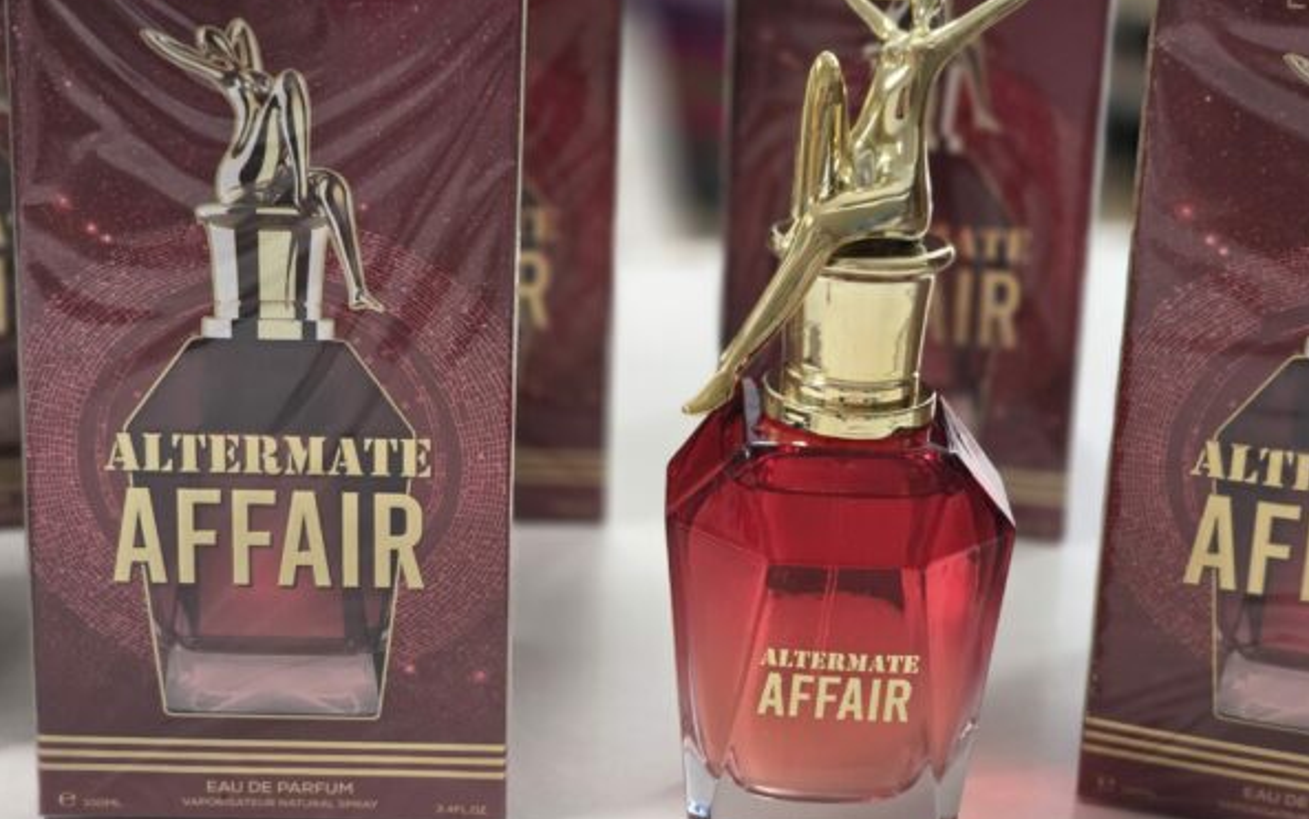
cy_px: 391
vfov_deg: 17.6
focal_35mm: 74
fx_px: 2641
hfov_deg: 27.8
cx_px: 653
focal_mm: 7.9
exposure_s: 1/100
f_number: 2.4
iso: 320
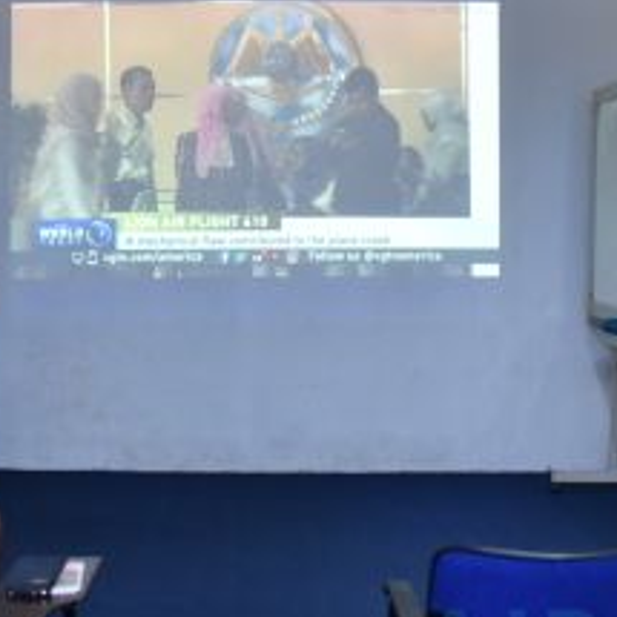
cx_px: 218
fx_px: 1149
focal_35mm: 57
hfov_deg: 29.9
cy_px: 247
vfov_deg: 30.0
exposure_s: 1/100
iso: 3200
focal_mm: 24
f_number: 4
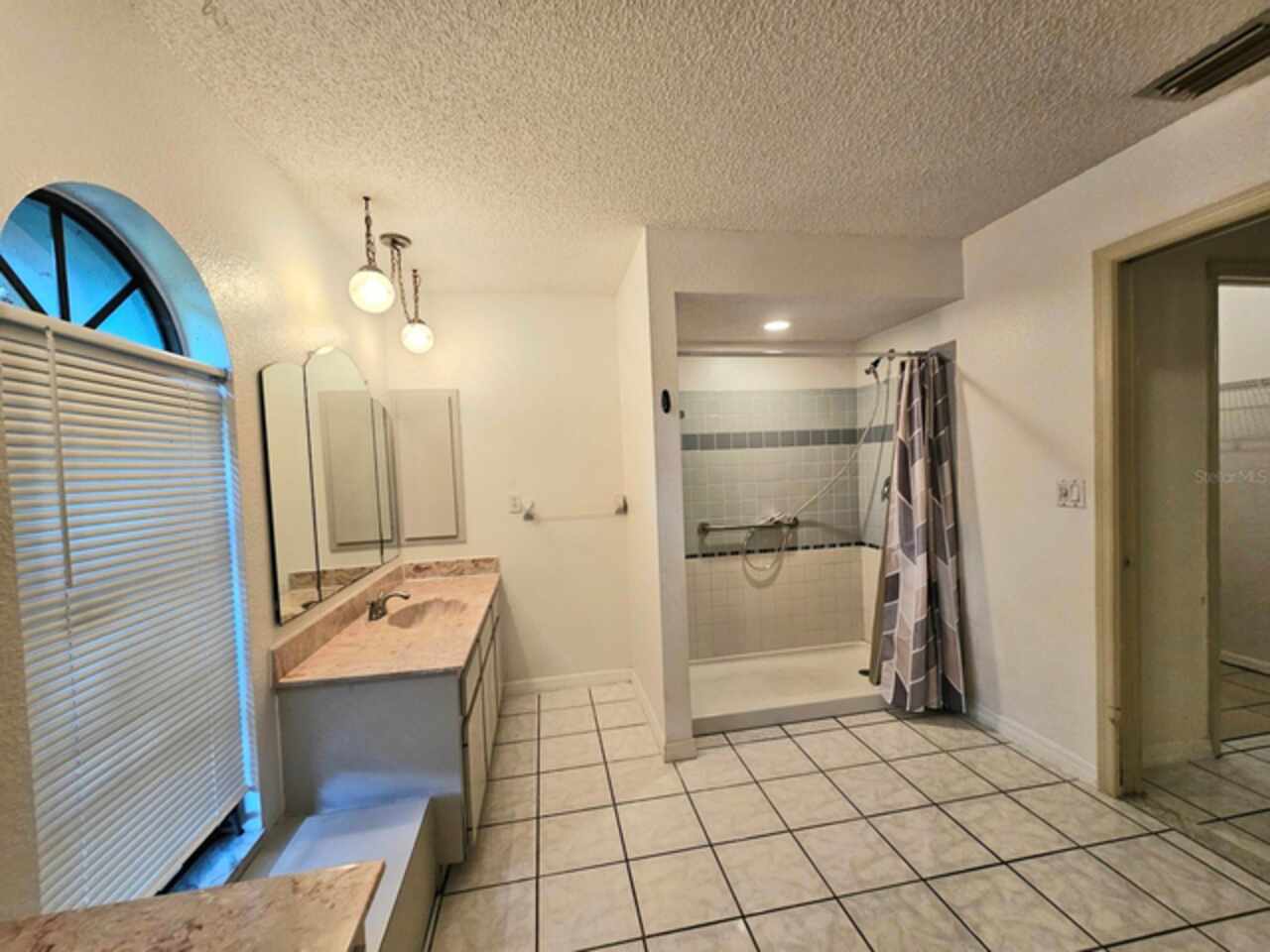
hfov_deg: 106.2
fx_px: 477
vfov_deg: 89.9
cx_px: 635
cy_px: 476
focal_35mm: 13
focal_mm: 2.2
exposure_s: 1/60.2
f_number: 2.2
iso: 160
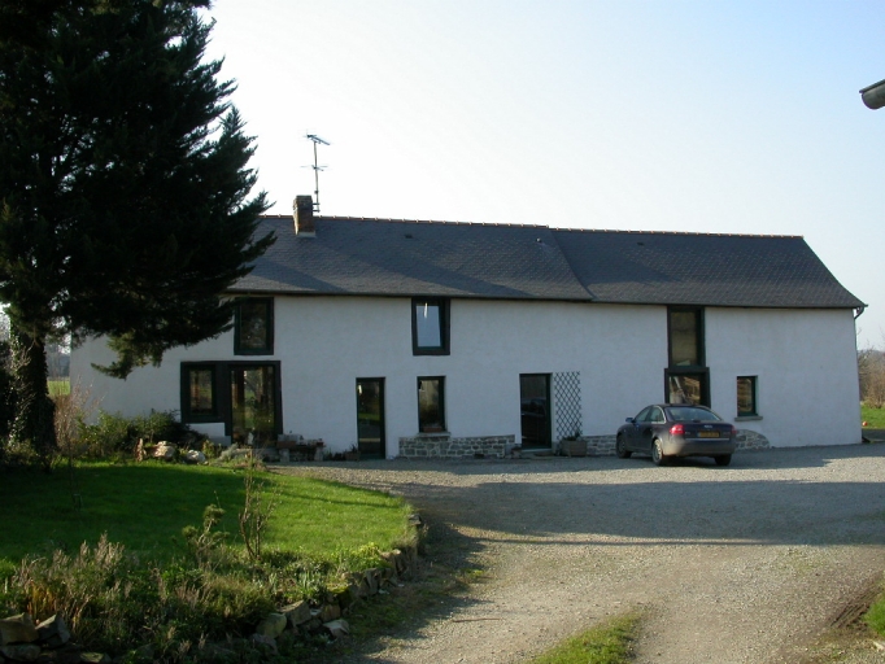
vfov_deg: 37.7
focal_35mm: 38
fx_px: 972
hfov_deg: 49.0
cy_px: 332
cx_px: 442
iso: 100
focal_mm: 7.85
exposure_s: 1/228
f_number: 6
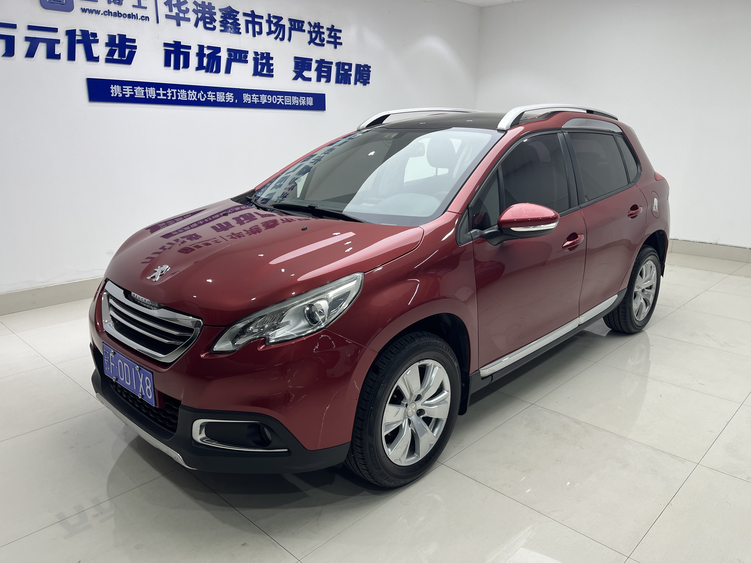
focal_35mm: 26
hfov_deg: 67.3
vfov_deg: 53.1
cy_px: 282
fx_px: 564
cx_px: 376
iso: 50
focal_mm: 5.1
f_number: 1.6
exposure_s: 1/100
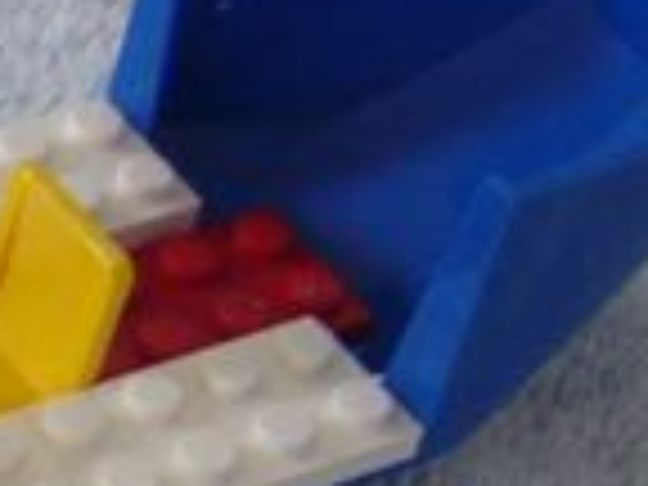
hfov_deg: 8.8
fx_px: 3650
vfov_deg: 7.5
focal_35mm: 195
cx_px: -1107
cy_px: 639
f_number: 2.8
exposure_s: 1/15
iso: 125
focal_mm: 5.8
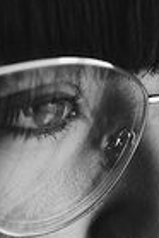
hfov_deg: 6.4
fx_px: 1427
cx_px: 117
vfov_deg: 9.4
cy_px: 271
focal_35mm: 216
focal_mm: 50
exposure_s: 1/125
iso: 160
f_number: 2.2
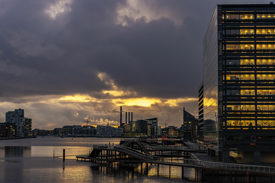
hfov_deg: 29.9
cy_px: 92
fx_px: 516
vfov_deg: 20.2
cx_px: 138
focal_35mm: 68
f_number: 4.5
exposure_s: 1/15
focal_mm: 45
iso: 500
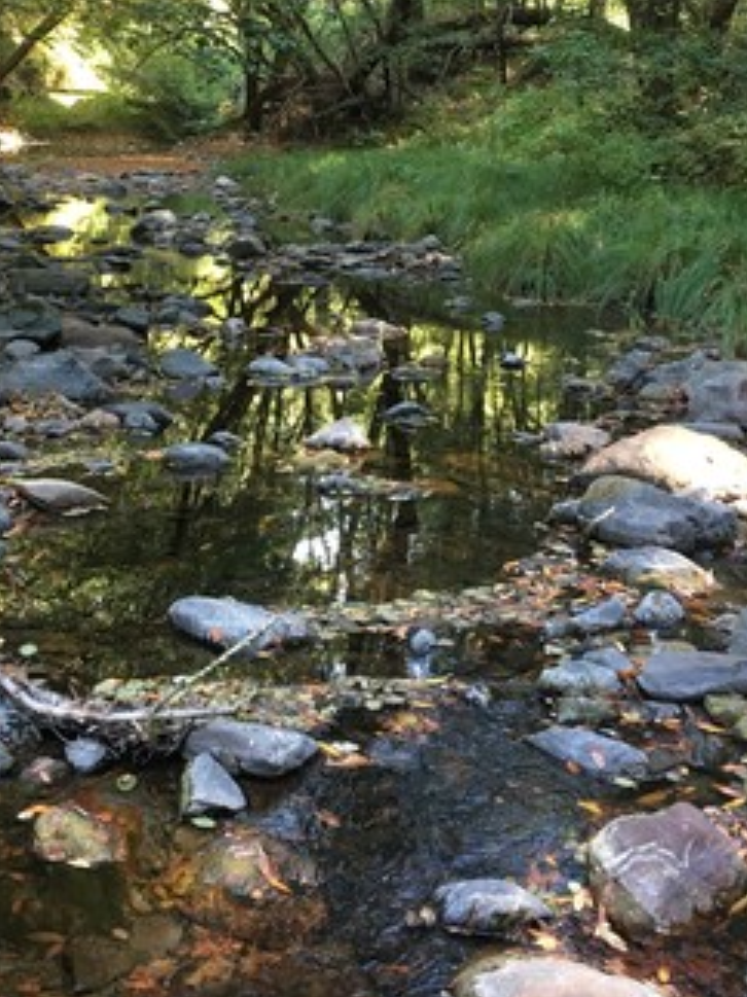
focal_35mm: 47
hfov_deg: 30.8
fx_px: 1353
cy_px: 281
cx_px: 323
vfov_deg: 39.6
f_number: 2.2
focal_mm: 4.15
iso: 80
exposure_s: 1/30
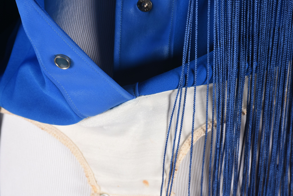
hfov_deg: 14.4
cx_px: 146
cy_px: 98
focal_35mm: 142
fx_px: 1161
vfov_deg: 9.6
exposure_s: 1/125
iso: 320
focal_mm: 95
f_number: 14
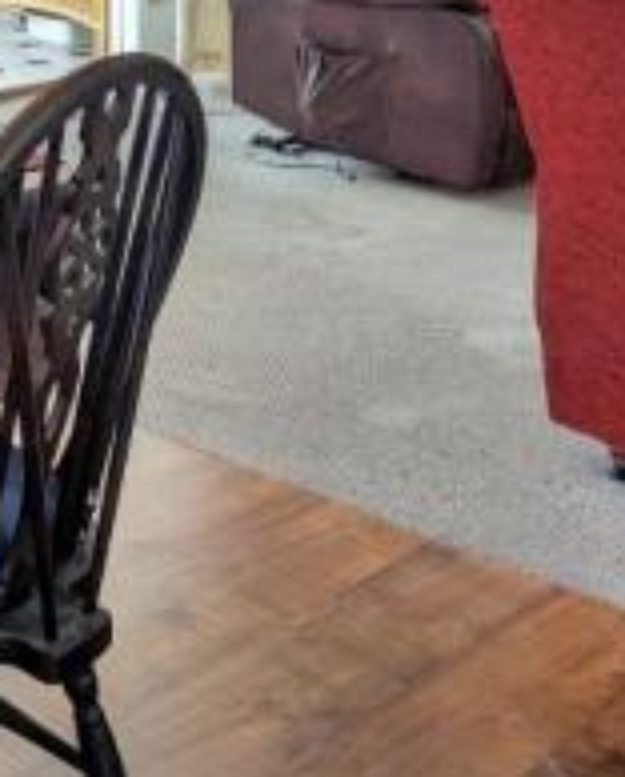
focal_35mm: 70
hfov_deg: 19.7
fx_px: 1613
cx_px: -244
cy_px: 74
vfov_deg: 26.2
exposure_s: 1/49.2
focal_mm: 6.81
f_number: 1.85
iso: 40
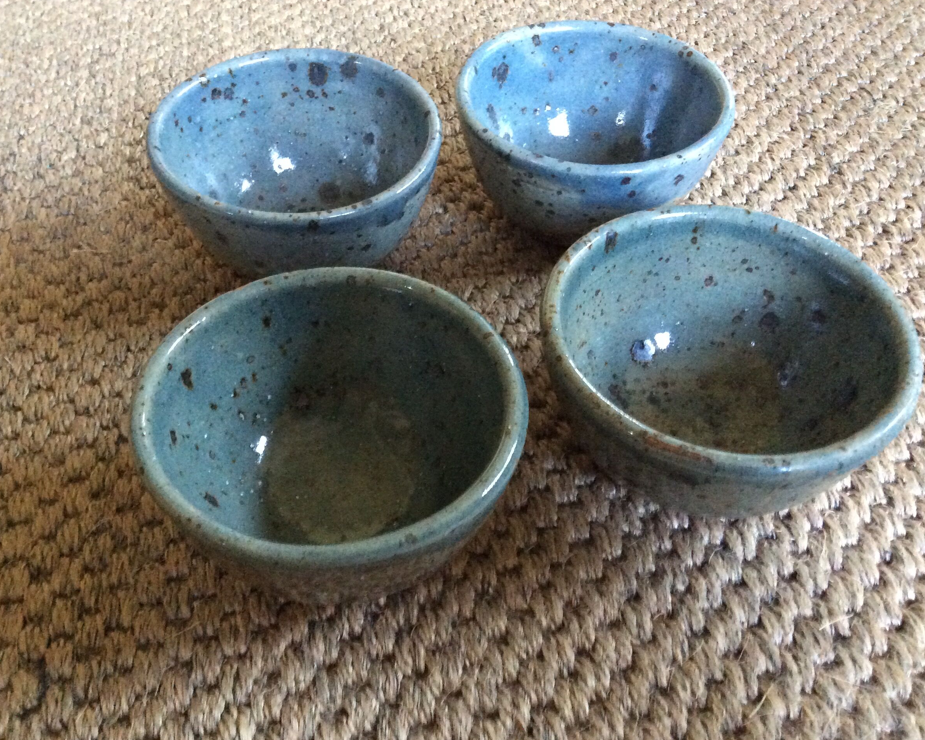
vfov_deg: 43.4
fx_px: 931
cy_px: 372
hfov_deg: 52.8
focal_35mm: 34
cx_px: 445
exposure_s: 1/17
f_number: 2.4
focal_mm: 3.3
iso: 400
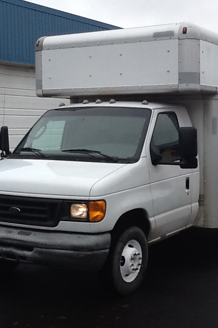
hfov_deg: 21.8
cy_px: 162
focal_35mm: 62
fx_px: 564
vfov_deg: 32.4
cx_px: 141
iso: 40
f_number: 2.4
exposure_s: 1/207
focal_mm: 2.03
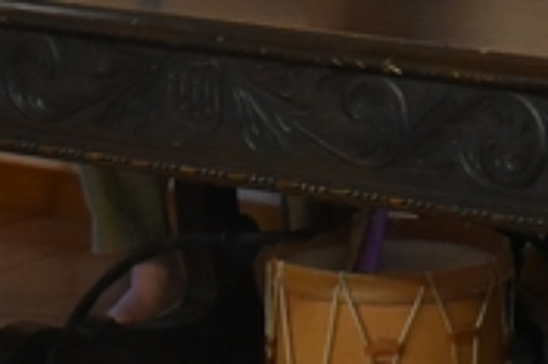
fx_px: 3157
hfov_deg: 9.7
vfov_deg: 6.4
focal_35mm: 208
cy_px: -383
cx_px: 766
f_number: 4
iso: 2200
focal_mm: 27
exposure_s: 1/60
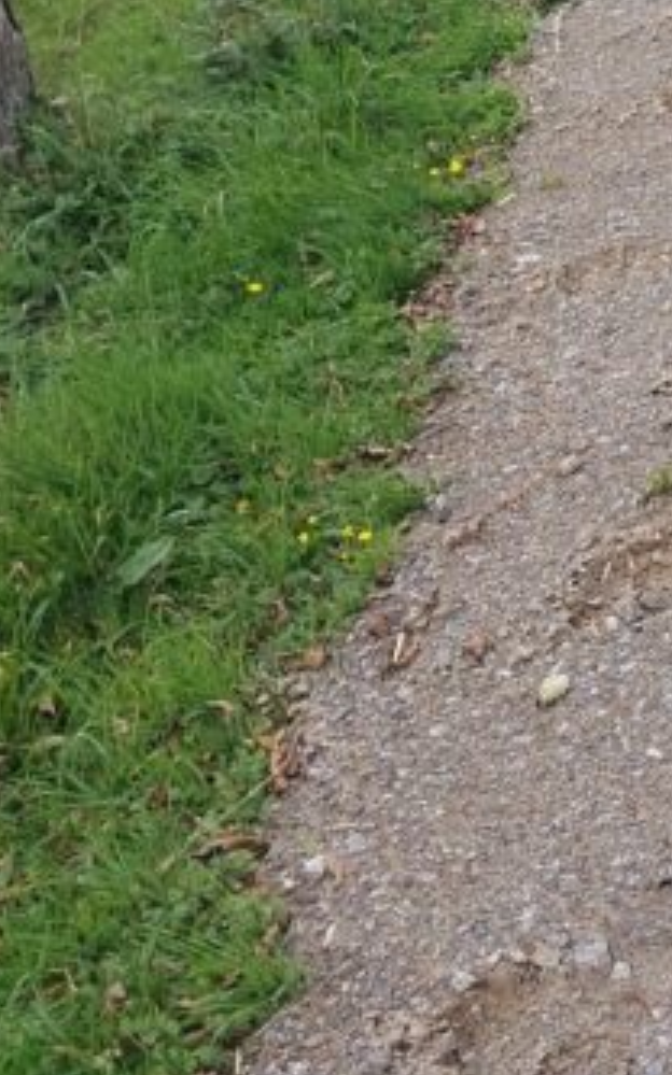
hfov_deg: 13.5
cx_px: 1163
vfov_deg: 22.6
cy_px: -6
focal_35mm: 88
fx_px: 2580
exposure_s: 1/100
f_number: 1.8
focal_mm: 4
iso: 20
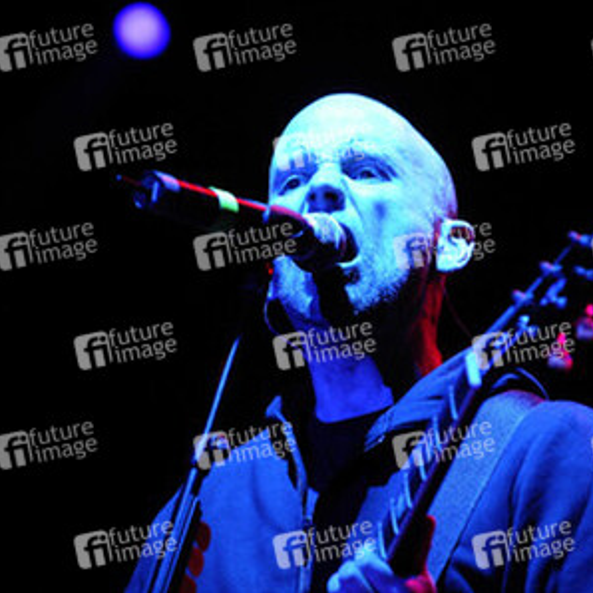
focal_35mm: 386
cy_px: 296
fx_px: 7481
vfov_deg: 4.5
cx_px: 272
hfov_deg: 4.5
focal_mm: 200
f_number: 4
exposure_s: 1/400
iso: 3200
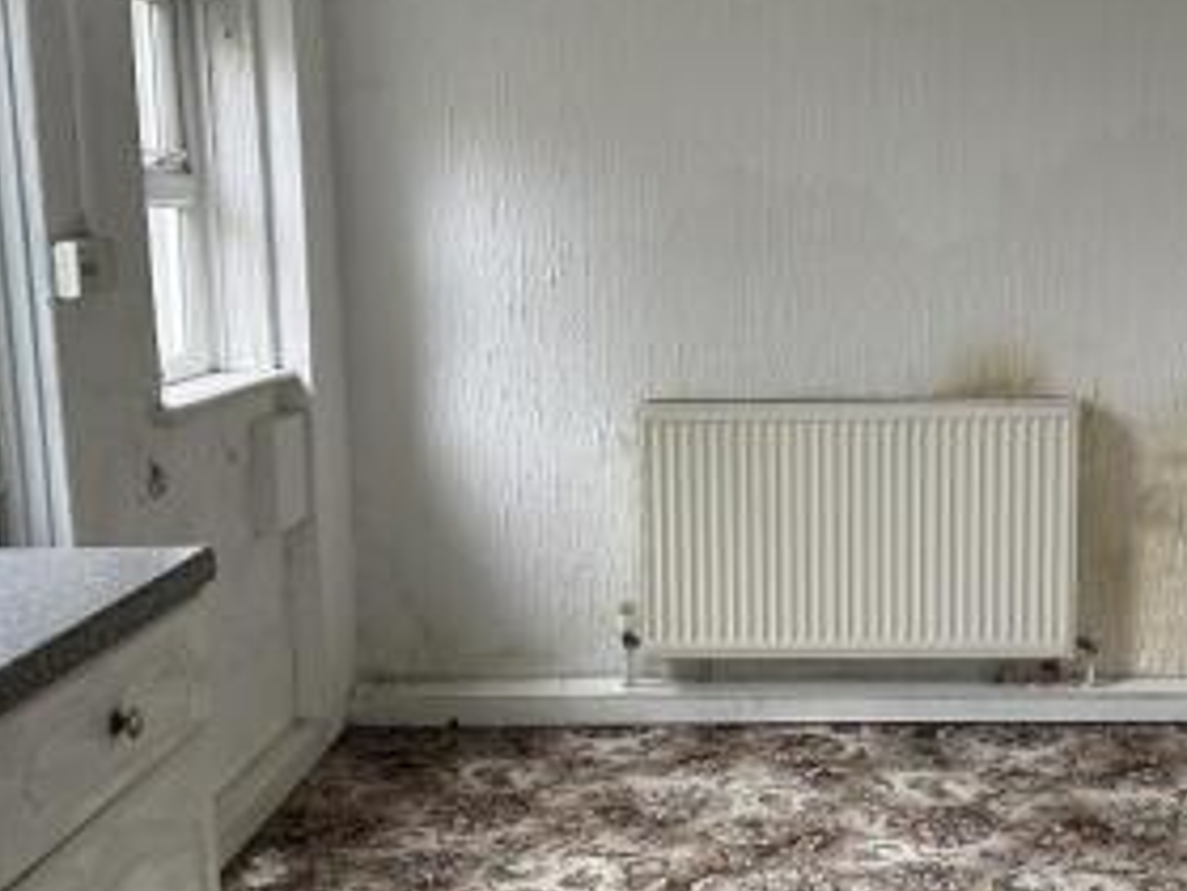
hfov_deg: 38.1
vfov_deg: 29.1
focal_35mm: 50
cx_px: 676
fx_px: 1715
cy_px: 422
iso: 250
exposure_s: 1/120
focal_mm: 6.86
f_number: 1.78
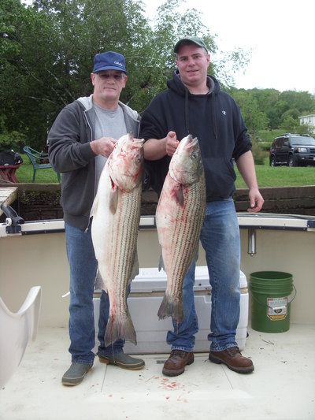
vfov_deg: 41.2
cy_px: 210
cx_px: 158
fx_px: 558
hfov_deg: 31.5
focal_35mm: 46
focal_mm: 7.6
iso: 50
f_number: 2.9
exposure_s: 1/228
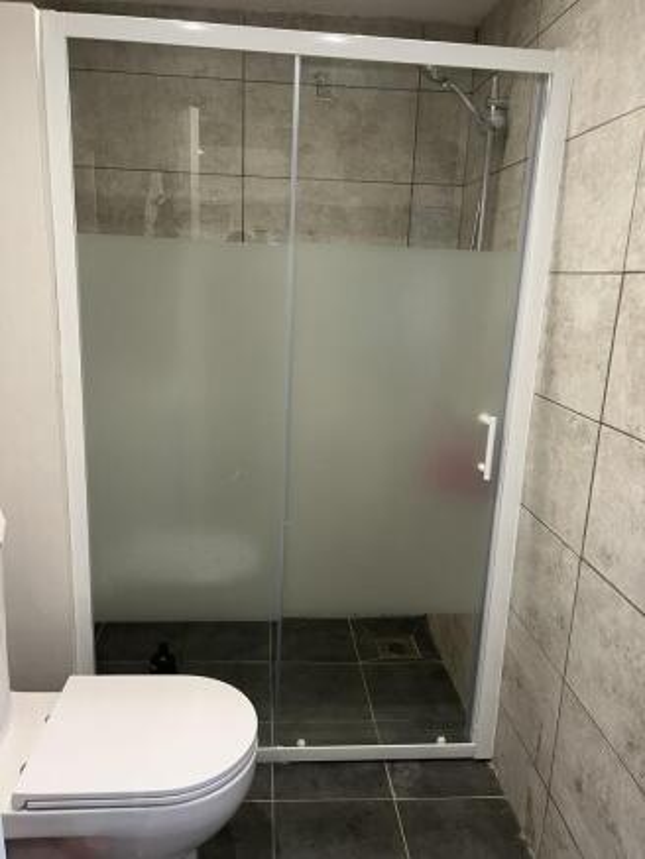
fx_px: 646
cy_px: 430
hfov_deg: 53.1
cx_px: 322
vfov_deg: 67.3
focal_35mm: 26
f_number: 1.5
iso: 100
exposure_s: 1/50
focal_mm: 5.7
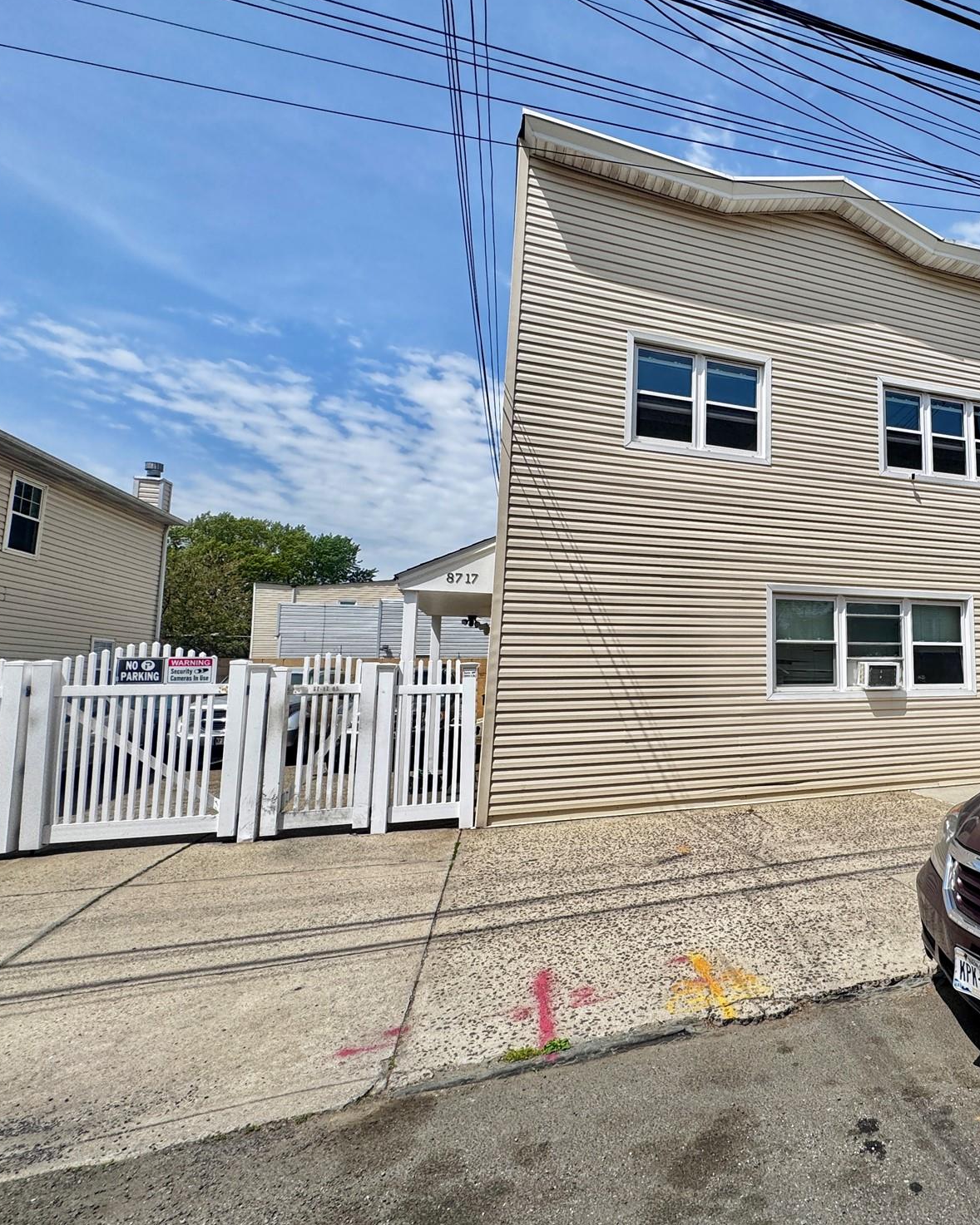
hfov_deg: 63.9
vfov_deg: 83.3
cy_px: 602
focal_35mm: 19
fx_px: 689
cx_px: 799
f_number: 2.2
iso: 50
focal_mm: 2.22
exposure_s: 1/2415
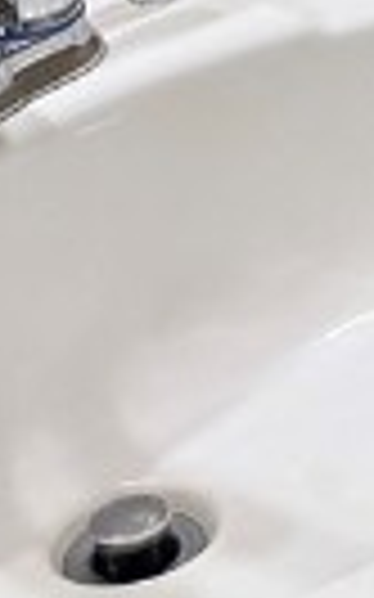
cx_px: 1329
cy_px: -913
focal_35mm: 196
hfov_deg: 5.9
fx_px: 3200
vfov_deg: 9.4
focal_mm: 6.76
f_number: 1.78
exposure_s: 1/120
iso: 160
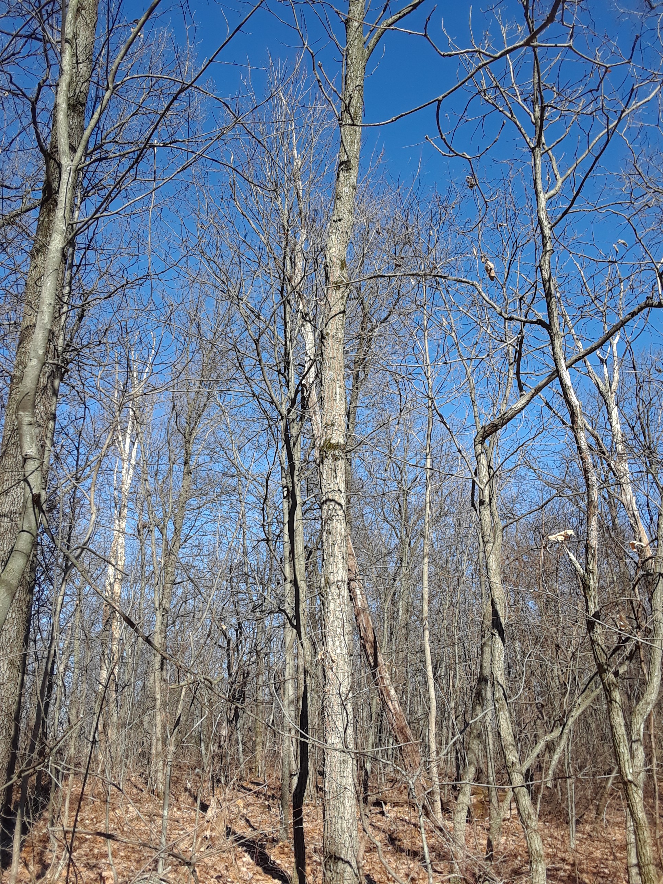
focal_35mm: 30
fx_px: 766
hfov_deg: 46.8
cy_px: 442
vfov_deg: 60.0
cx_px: 332
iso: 40
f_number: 1.9
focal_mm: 2.47
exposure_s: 1/833
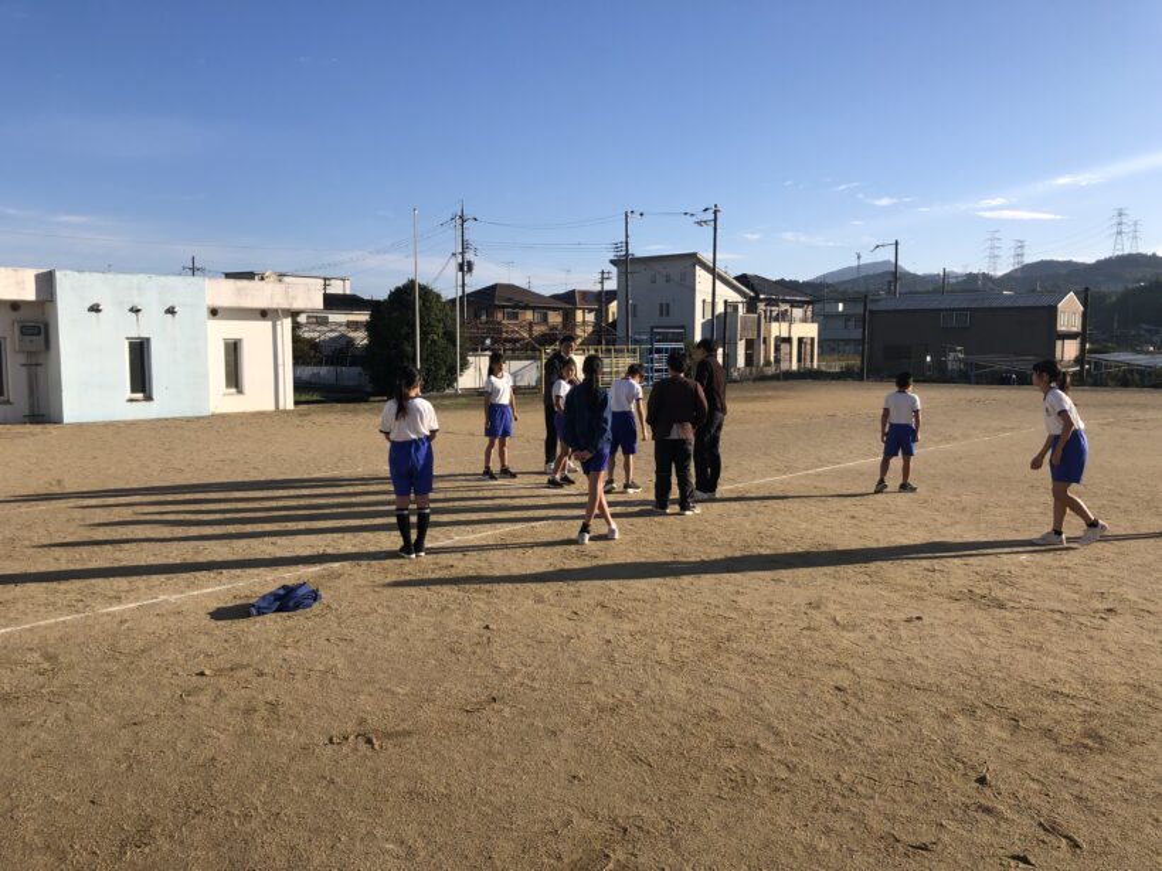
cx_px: 581
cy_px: 436
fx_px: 940
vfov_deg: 49.7
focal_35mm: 28
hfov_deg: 63.4
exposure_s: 1/1869
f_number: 1.8
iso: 20
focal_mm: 3.99
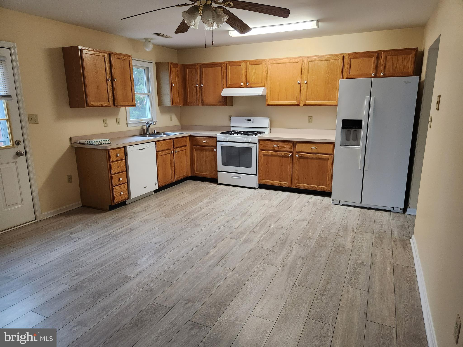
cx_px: 232
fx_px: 308
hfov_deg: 73.9
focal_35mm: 23
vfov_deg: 58.9
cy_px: 174
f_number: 1.8
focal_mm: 5.4
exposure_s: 1/120
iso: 800
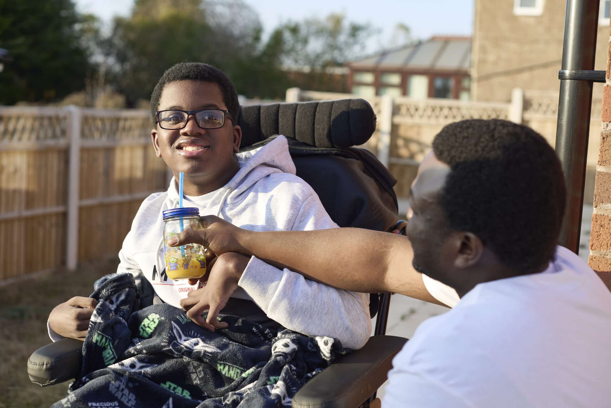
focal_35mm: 50
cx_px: 306
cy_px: 204
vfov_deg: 27.0
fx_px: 849
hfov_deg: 39.6
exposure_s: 1/320
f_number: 3.5
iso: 125
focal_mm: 50
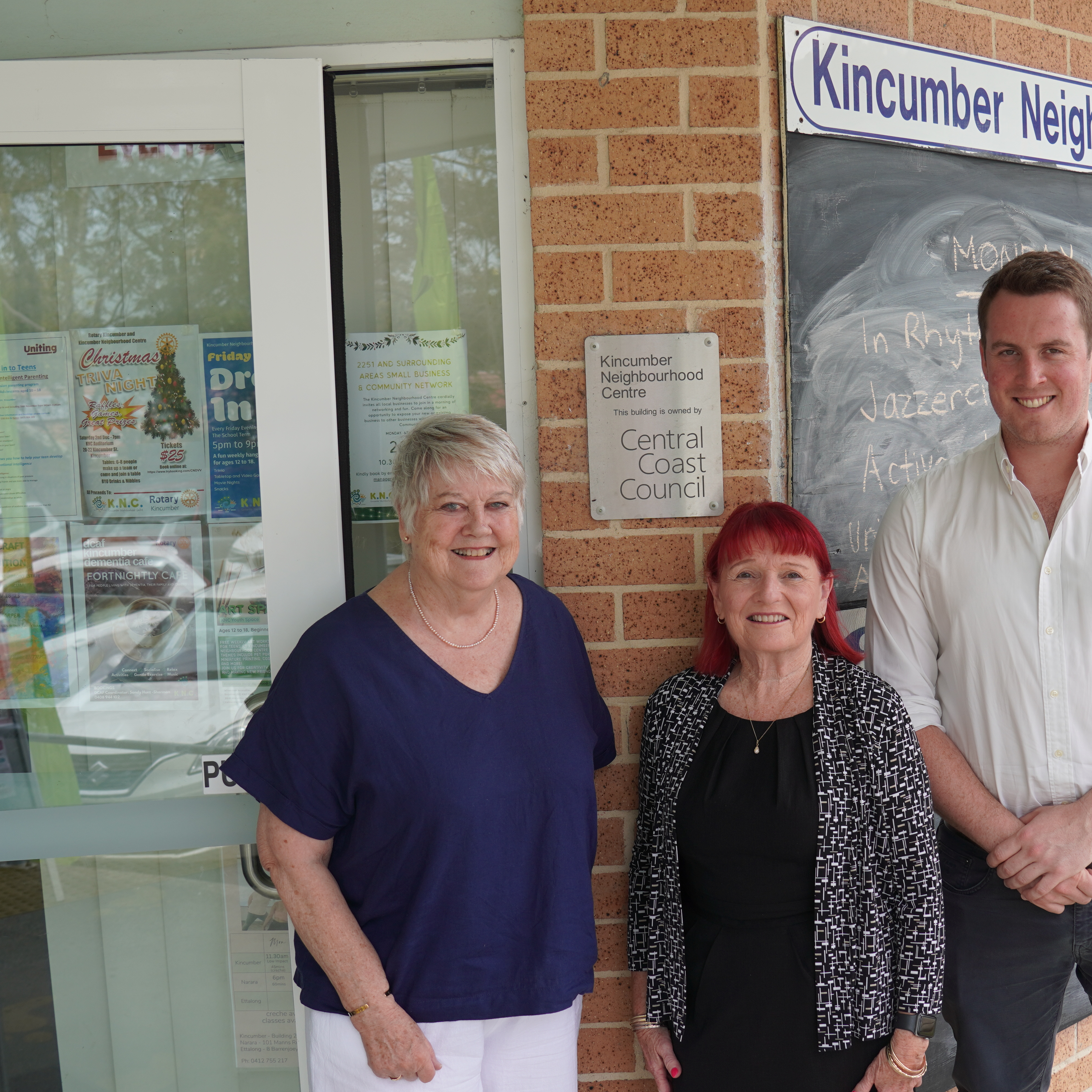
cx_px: 755
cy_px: 547
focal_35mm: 46
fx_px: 1642
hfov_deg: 36.3
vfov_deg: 36.8
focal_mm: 24
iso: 100
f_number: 4
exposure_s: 1/250
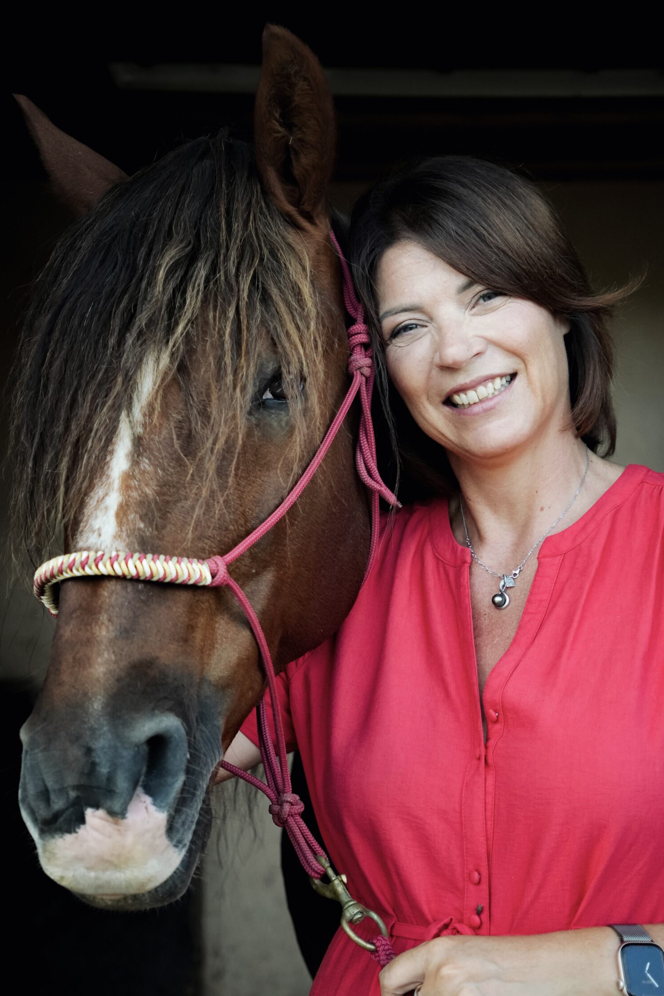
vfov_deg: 32.0
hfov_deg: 21.6
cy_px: 509
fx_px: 1739
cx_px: 308
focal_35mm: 63
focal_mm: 36.5
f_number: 2.8
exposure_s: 1/640
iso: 800
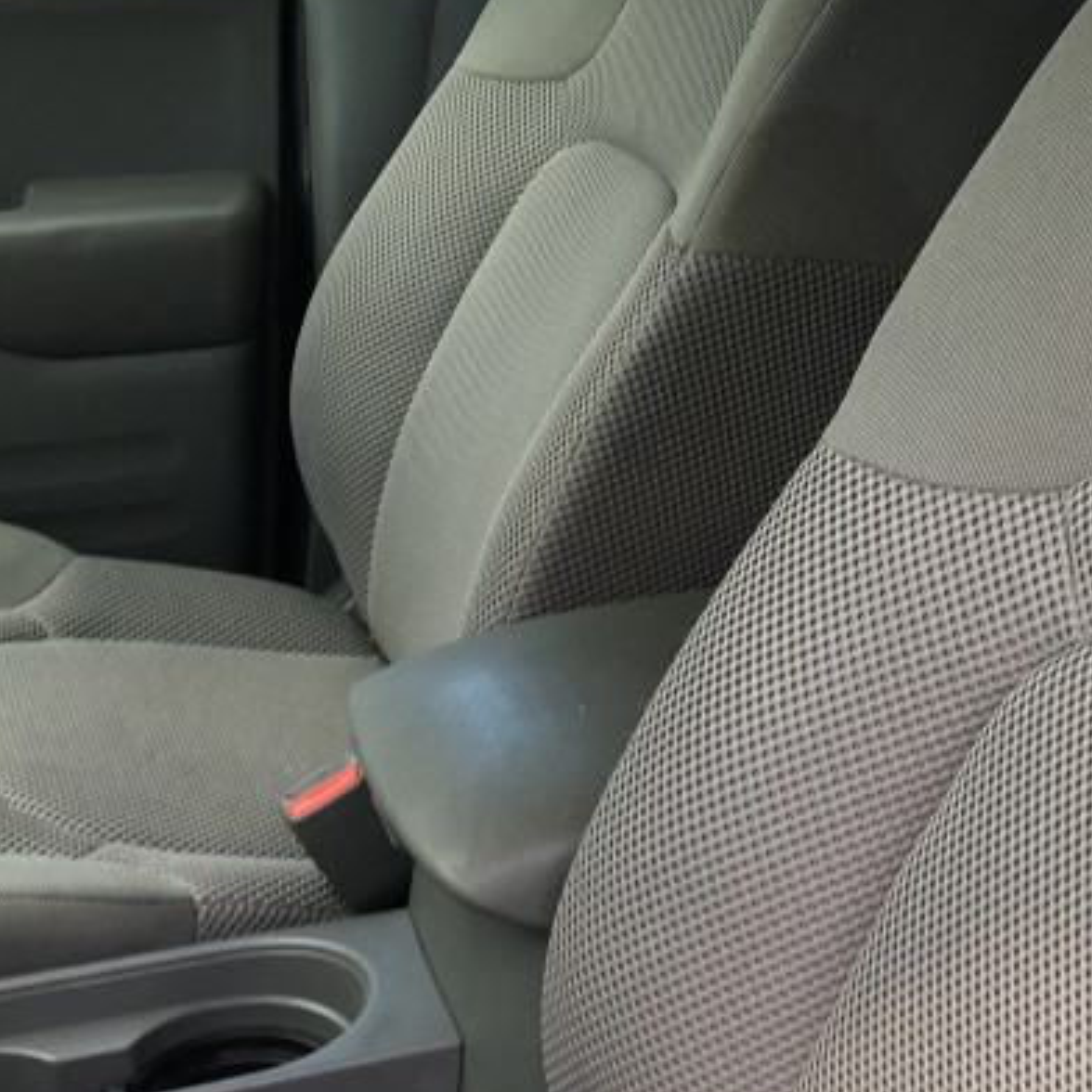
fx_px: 2391
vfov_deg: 25.7
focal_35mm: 67
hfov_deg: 25.3
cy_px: 549
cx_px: 880
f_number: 2.2
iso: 25
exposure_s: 1/60
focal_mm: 4.15
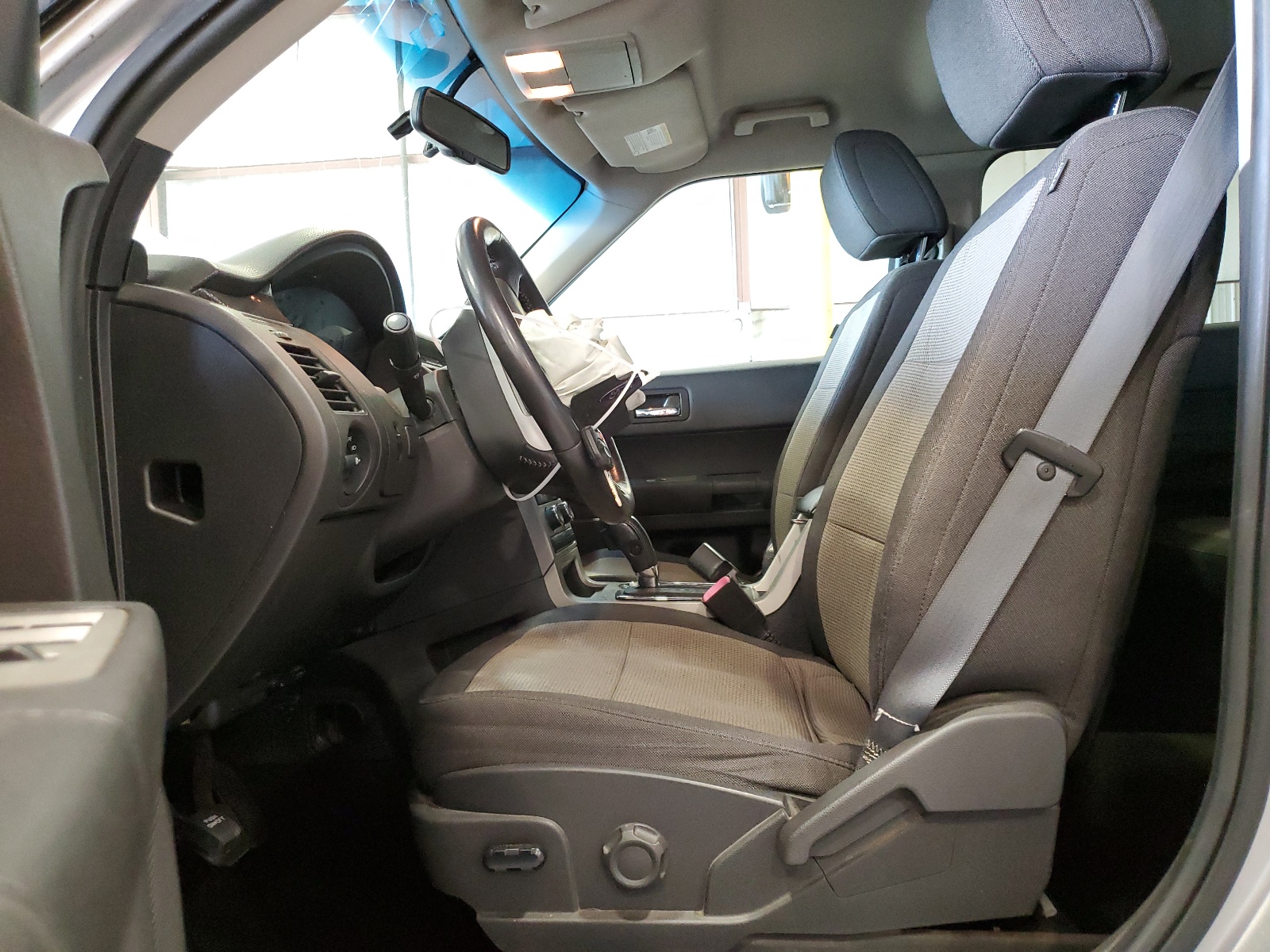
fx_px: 954
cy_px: 476
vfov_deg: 53.1
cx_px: 635
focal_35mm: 26
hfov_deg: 67.3
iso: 407
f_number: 1.5
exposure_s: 1/60.2
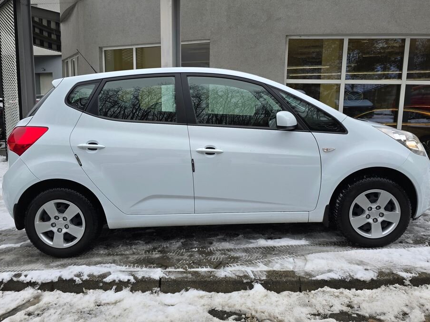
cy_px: 140
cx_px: 213
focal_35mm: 26
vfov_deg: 52.9
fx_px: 323
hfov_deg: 67.3
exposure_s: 1/180
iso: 40
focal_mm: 6.3
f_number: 1.7
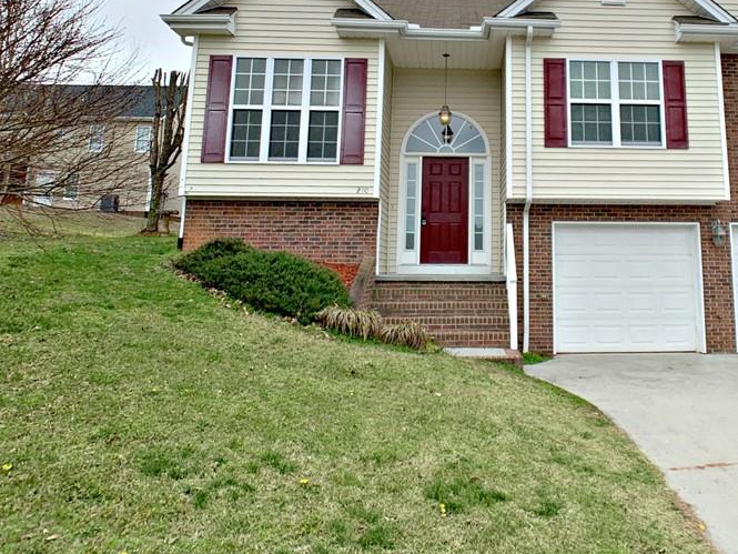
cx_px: 497
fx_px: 853
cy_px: 165
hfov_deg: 46.0
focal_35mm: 40
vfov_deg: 35.5
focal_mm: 4.25
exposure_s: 1/2421
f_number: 1.8
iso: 25
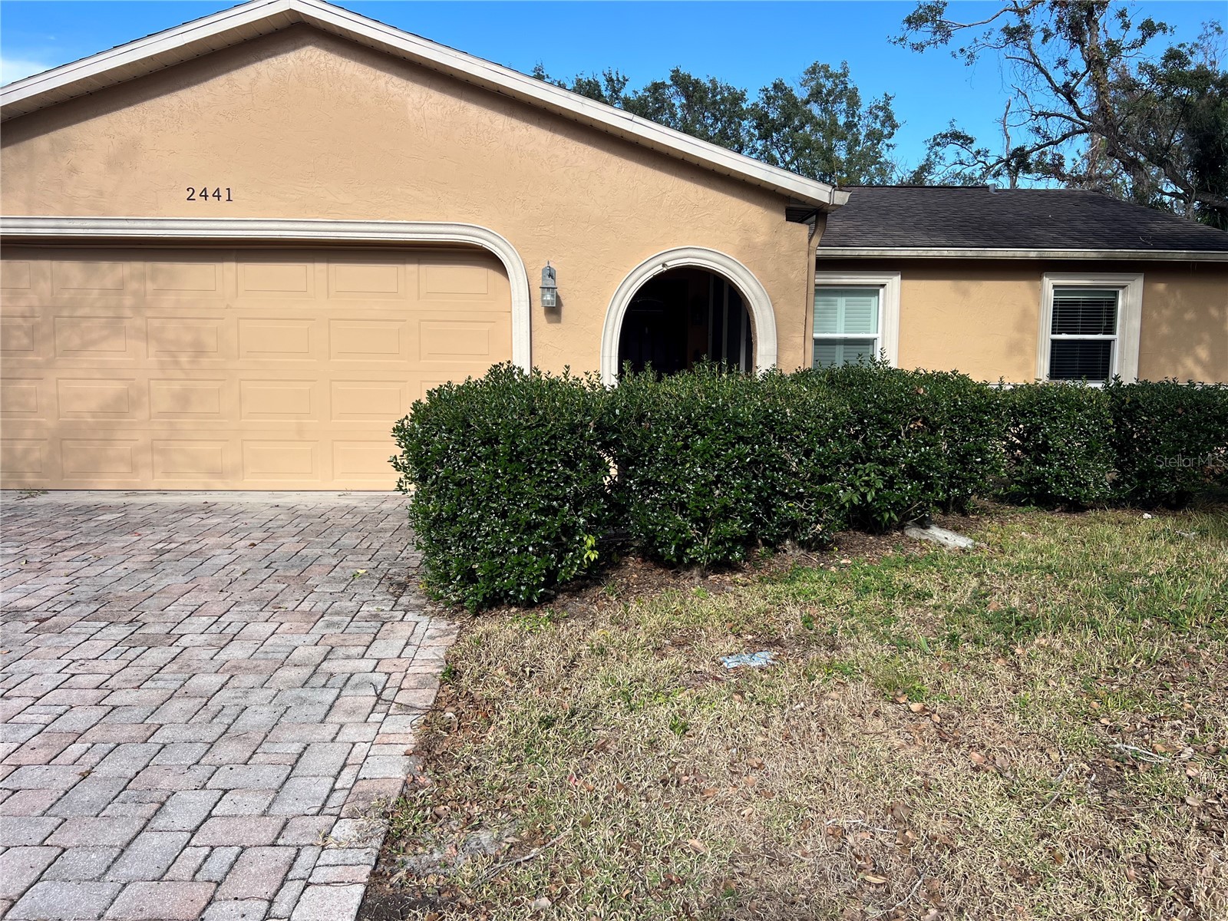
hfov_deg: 67.3
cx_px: 614
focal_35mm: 26
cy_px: 460
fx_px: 922
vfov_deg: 53.1
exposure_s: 1/2123
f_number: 1.5
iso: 50
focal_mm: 5.7
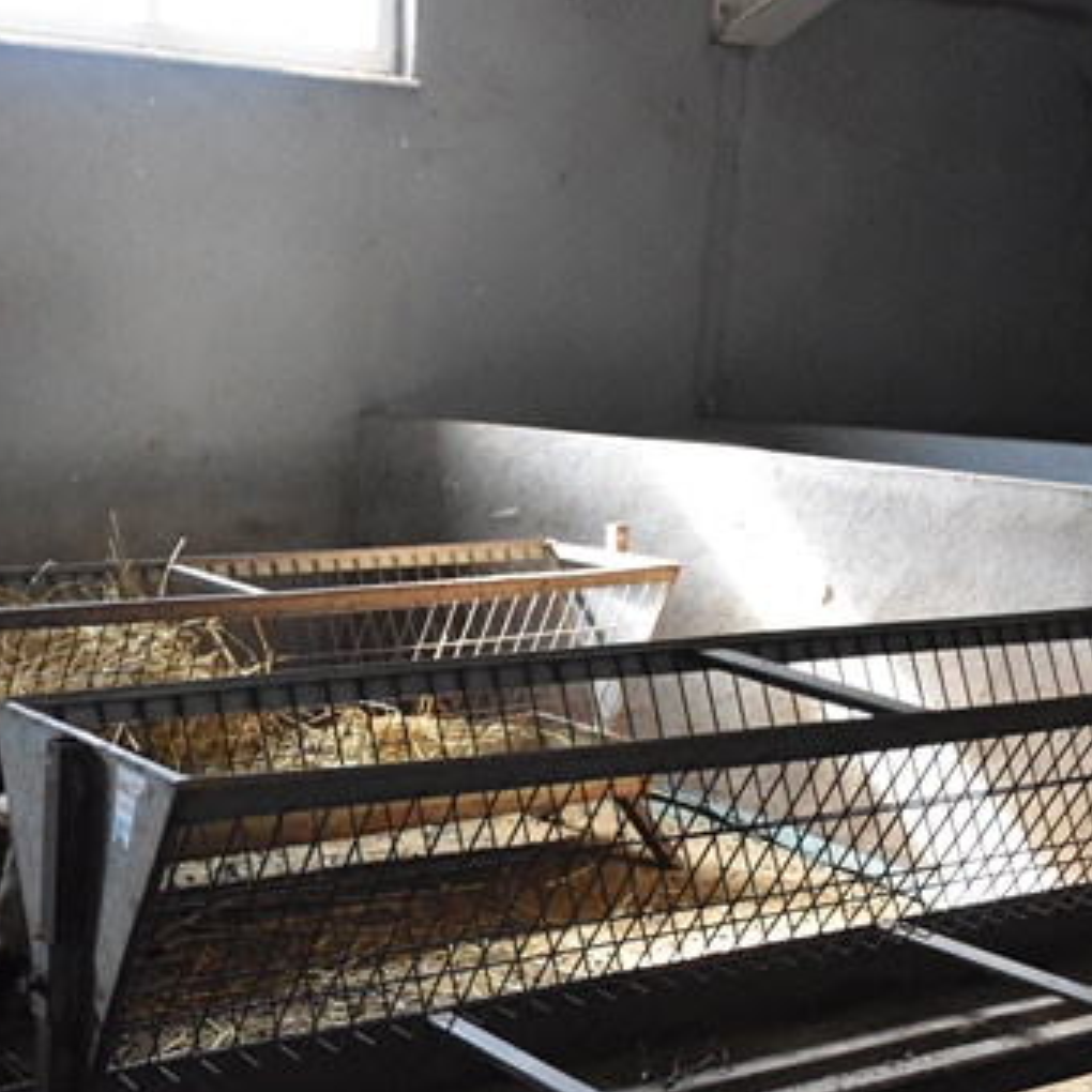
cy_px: 636
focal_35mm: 52
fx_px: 1847
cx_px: 193
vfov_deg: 32.9
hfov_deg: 31.9
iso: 5000
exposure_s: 1/320
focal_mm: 23
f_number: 3.8
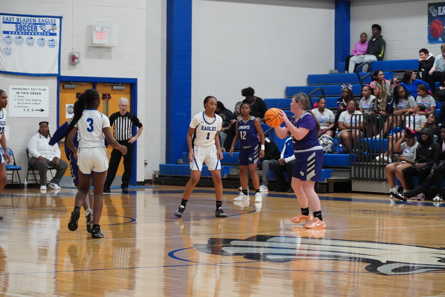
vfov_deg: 11.6
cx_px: 222
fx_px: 1465
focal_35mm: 118
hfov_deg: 17.3
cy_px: 148
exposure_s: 1/160
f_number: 5.6
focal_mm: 79
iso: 4000
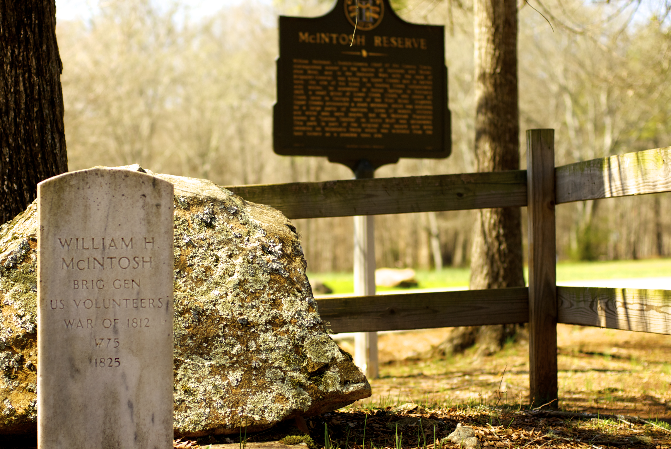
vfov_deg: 14.6
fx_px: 1754
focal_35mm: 94
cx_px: 270
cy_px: 241
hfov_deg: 21.6
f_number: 2.5
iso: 100
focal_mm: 50
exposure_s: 1/750
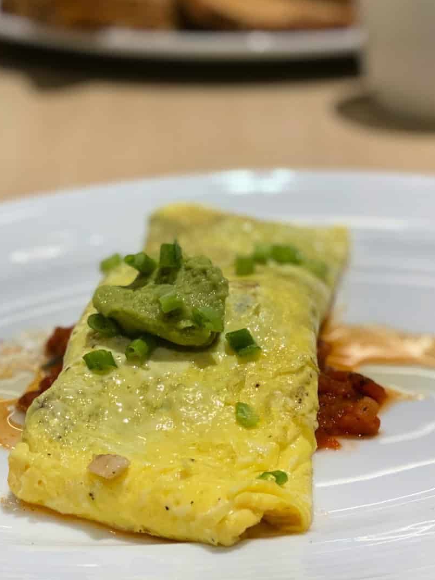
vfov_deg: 25.0
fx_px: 1307
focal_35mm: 78
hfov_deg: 18.9
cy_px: 303
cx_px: 173
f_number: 2
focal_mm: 6
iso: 160
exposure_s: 1/120
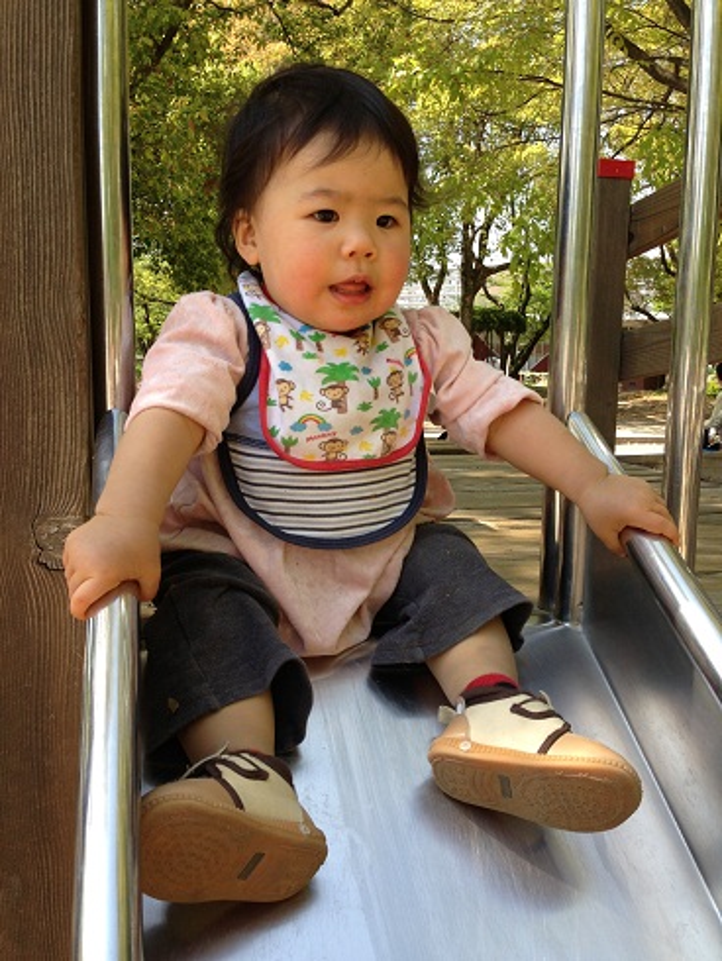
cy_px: 480
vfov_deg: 55.3
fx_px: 917
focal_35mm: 33
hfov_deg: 43.0
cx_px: 361
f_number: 2.4
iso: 50
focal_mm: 4.13
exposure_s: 1/364
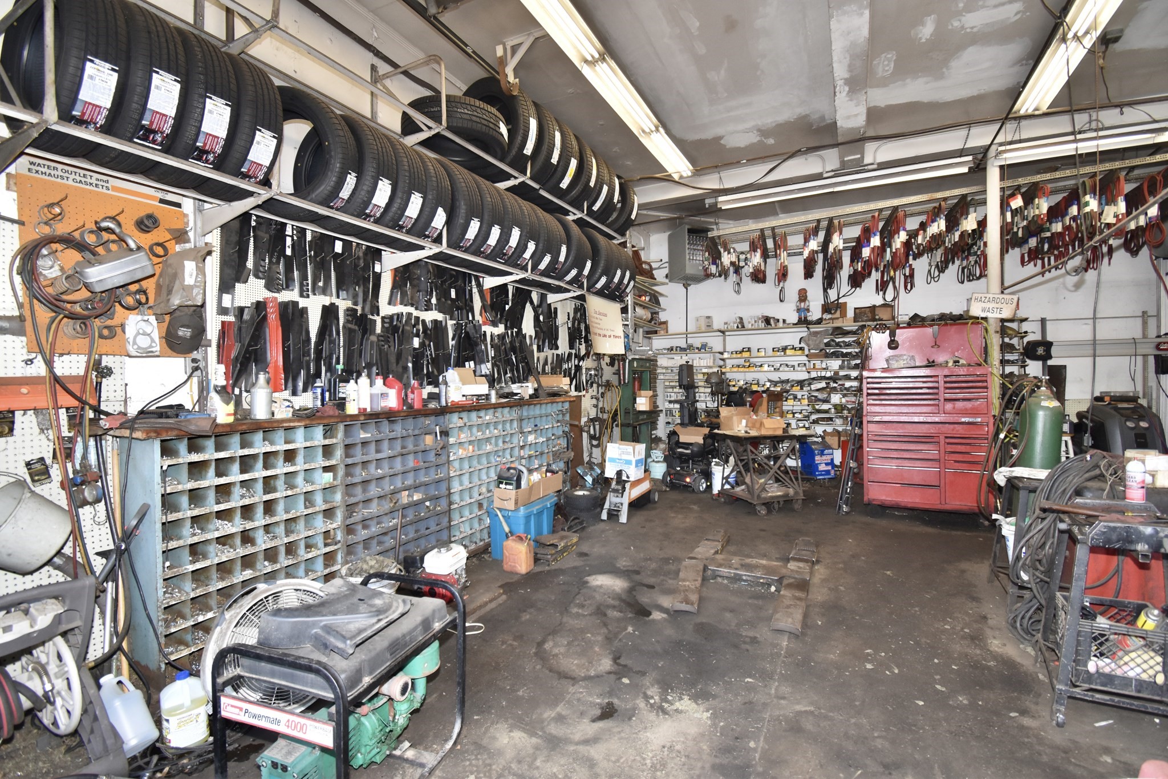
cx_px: 584
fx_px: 487
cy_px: 390
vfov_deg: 77.3
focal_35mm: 15
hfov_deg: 100.4
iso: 800
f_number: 4.5
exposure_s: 1/160
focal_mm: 10
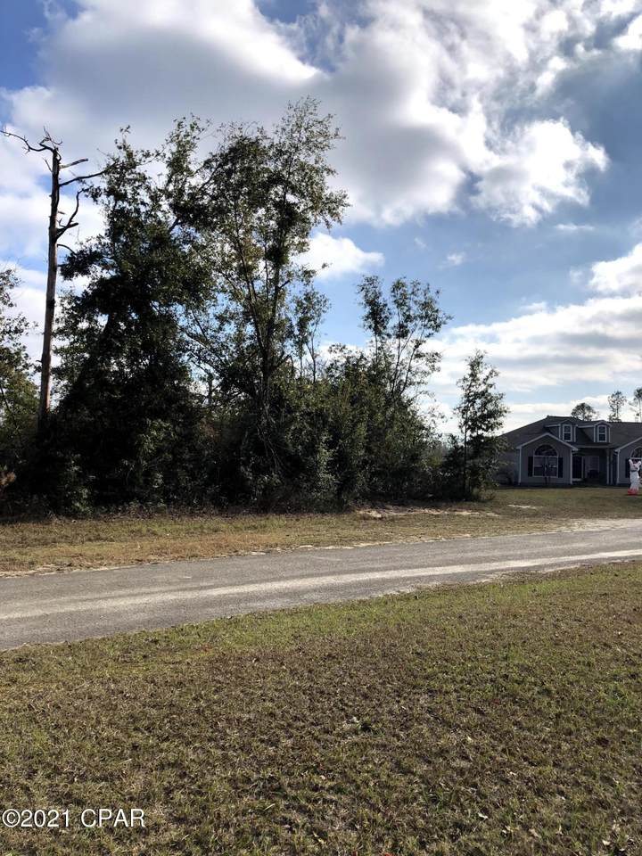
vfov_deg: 63.4
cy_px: 428
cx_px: 321
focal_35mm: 28
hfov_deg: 49.7
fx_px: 692
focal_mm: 3.99
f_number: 1.8
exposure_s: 1/4808
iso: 20
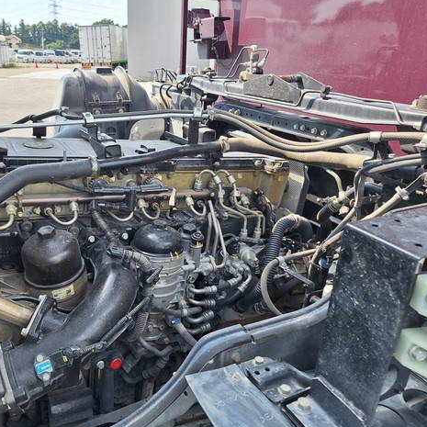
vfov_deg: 57.3
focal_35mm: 28
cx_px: 151
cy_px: 216
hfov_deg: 56.3
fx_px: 391
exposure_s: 1/500
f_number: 1.8
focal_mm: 5.54
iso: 40
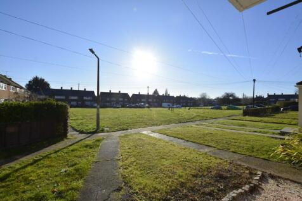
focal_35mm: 15
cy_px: 100
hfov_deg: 100.4
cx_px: 151
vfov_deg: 77.3
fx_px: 126
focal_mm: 10
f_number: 8
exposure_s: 1/320
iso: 100
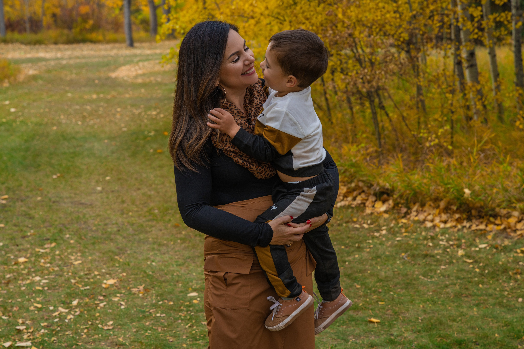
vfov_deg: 21.7
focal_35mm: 62
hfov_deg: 32.1
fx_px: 910
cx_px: 262
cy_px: 174
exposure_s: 1/640
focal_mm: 62.5
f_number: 5.6
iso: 320
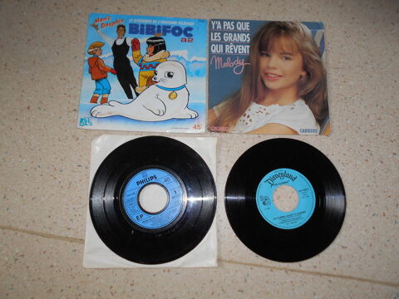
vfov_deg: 53.1
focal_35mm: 26
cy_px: 150
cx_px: 200
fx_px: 300
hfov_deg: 67.3
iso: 80
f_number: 3.2
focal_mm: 4.6
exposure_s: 1/25
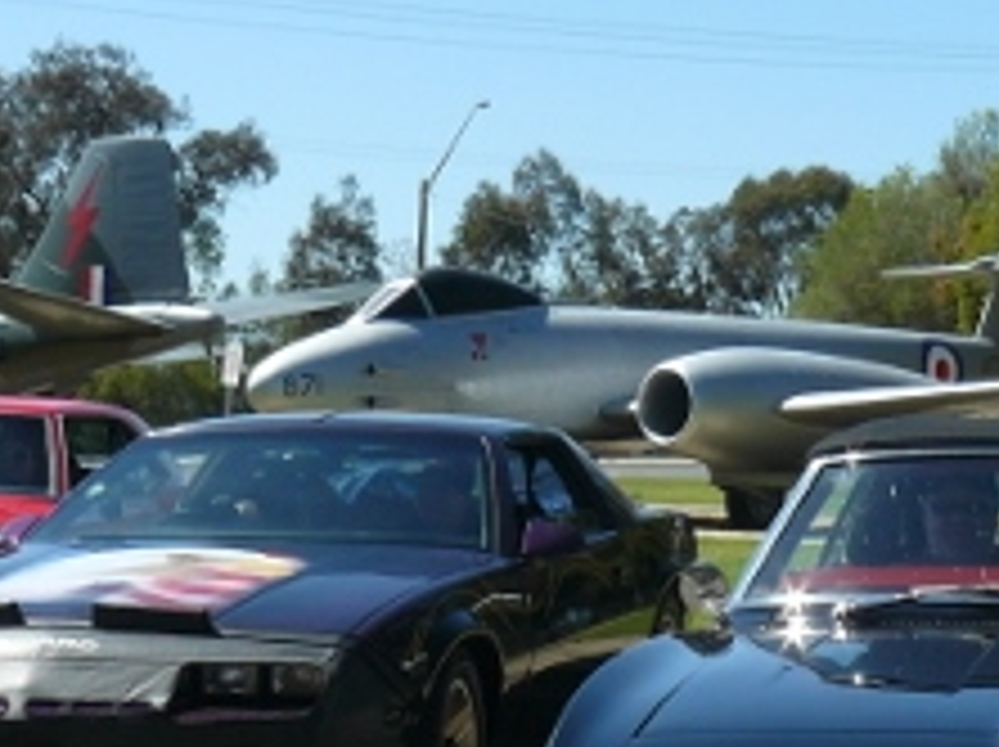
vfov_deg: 13.9
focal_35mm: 104
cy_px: 801
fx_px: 2998
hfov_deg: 18.9
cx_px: 418
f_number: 5.6
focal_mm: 6
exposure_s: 1/320
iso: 100
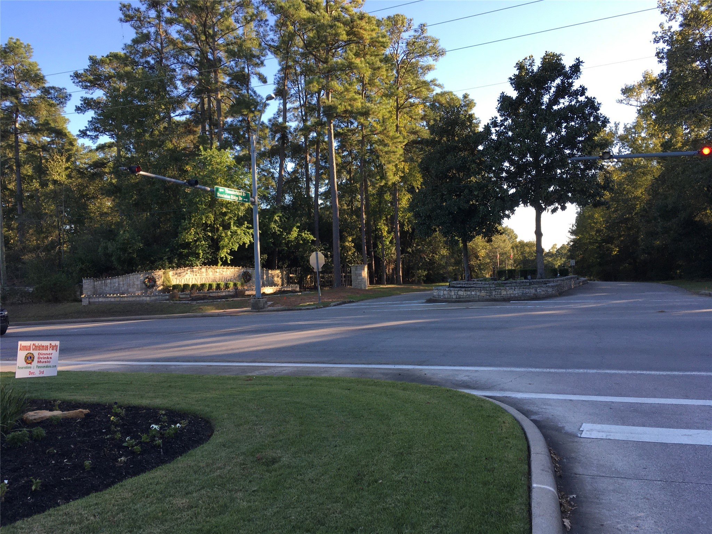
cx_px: 356
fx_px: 596
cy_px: 267
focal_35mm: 29
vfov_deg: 48.2
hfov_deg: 61.7
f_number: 2.2
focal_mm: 4.15
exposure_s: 1/319
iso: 25
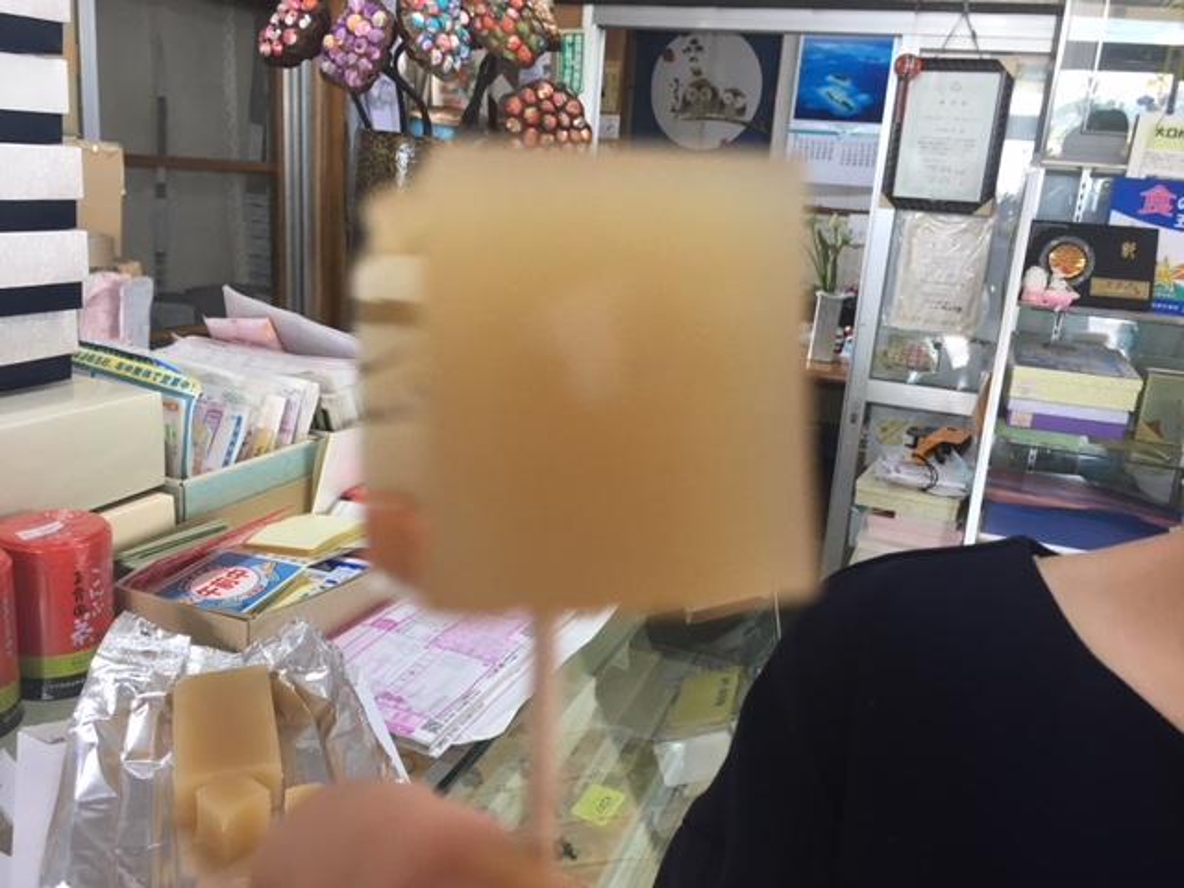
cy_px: 444
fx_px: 992
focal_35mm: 29
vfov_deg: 48.2
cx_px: 592
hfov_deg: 61.7
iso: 50
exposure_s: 1/33
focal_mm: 4.2
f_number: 2.2
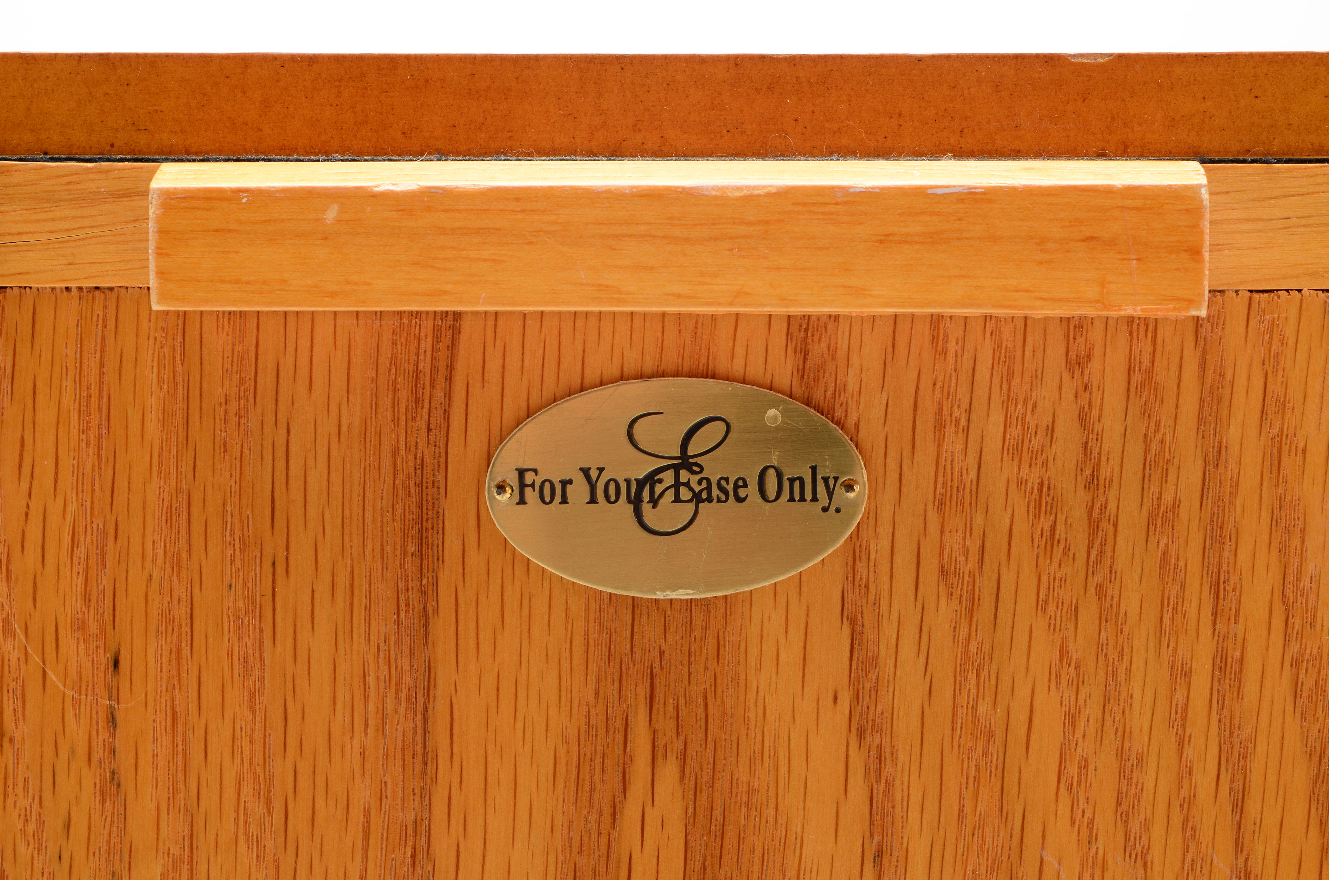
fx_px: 3039
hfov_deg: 24.7
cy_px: 440
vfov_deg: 16.5
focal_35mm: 82
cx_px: 664
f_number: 18
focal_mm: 55
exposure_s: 1/160
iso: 100
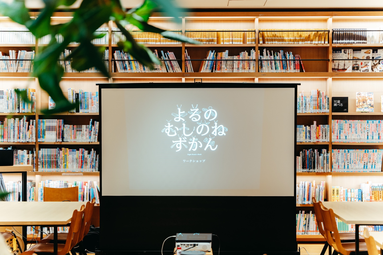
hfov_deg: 28.8
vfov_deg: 19.5
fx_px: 745
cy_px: 128
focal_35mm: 70
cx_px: 192
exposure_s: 1/125
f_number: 2.8
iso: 500
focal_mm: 70
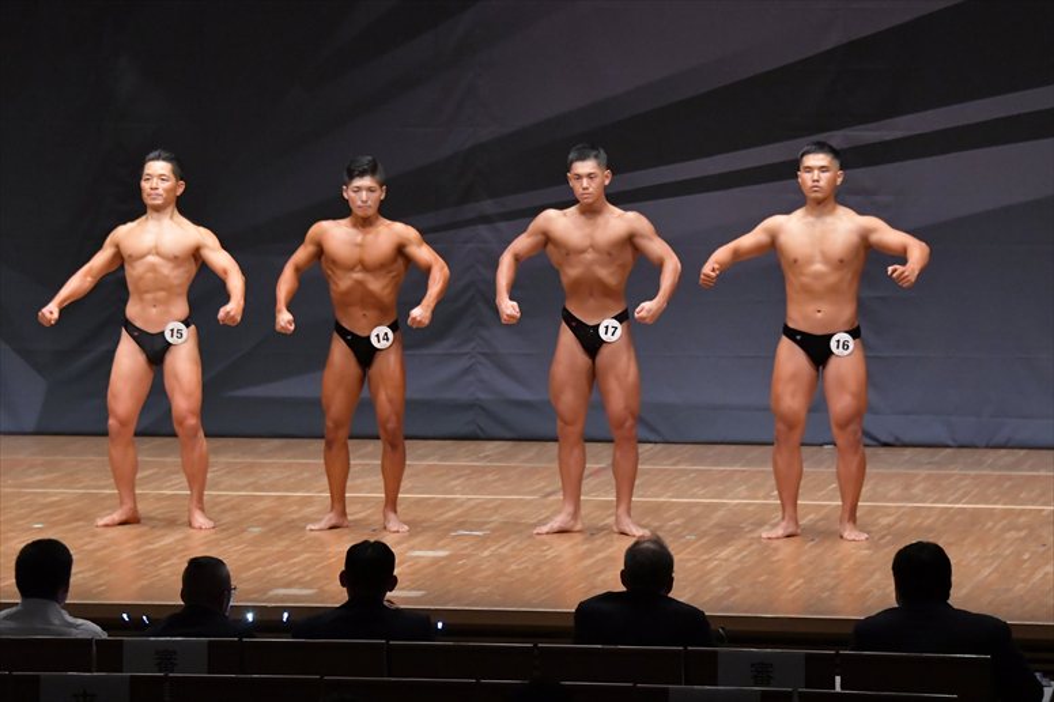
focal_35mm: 174
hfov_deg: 11.8
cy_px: 351
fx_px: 5092
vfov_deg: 7.9
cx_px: 527
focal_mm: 116
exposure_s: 1/400
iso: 6400
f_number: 5.6
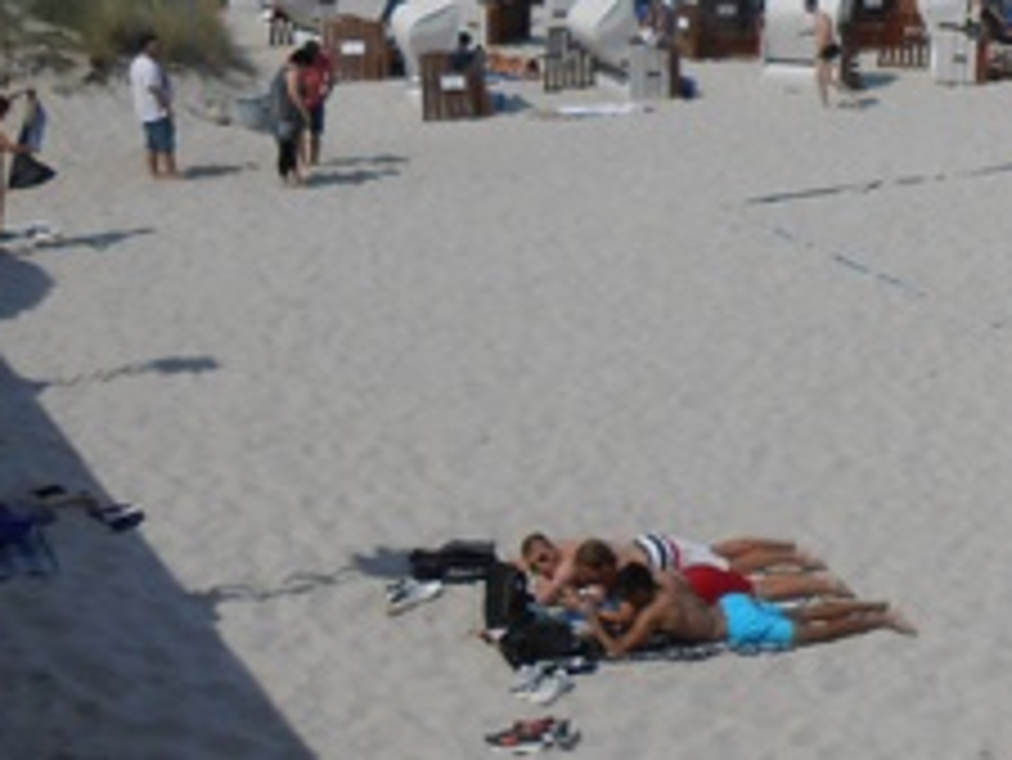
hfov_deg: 25.1
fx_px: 2165
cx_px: 1008
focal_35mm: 74
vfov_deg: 19.5
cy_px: 63
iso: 80
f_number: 11.5
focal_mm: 4.6
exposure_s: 1/250
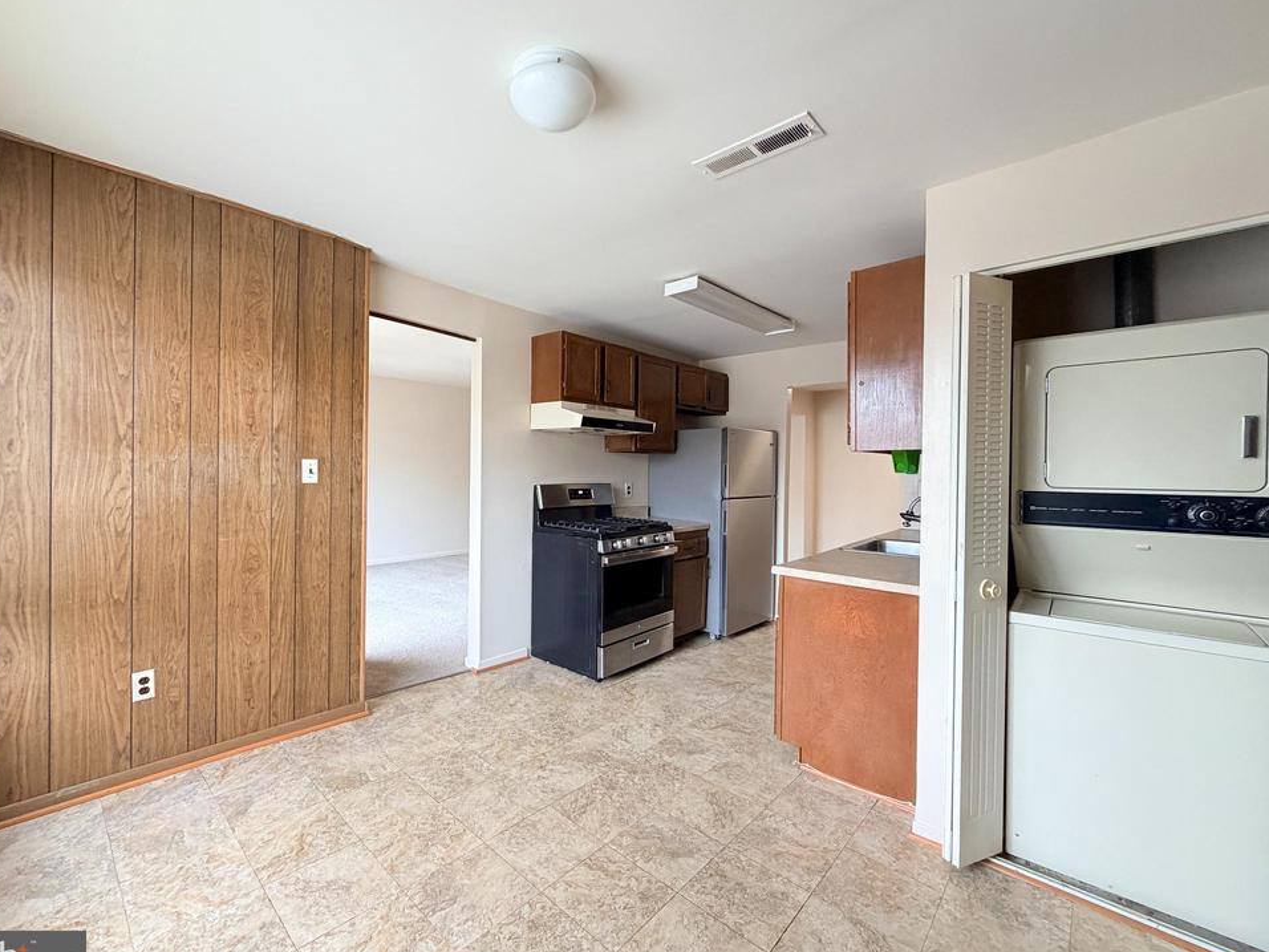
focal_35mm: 15
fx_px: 550
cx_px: 600
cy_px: 475
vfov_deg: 81.7
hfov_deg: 98.1
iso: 320
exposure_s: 1/106
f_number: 2.2
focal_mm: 2.22
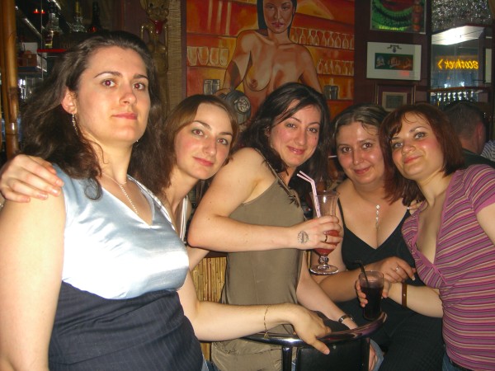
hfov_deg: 49.0
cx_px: 248
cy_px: 186
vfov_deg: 37.7
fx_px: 543
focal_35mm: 38
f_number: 2.8
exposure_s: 1/60
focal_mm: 7.9
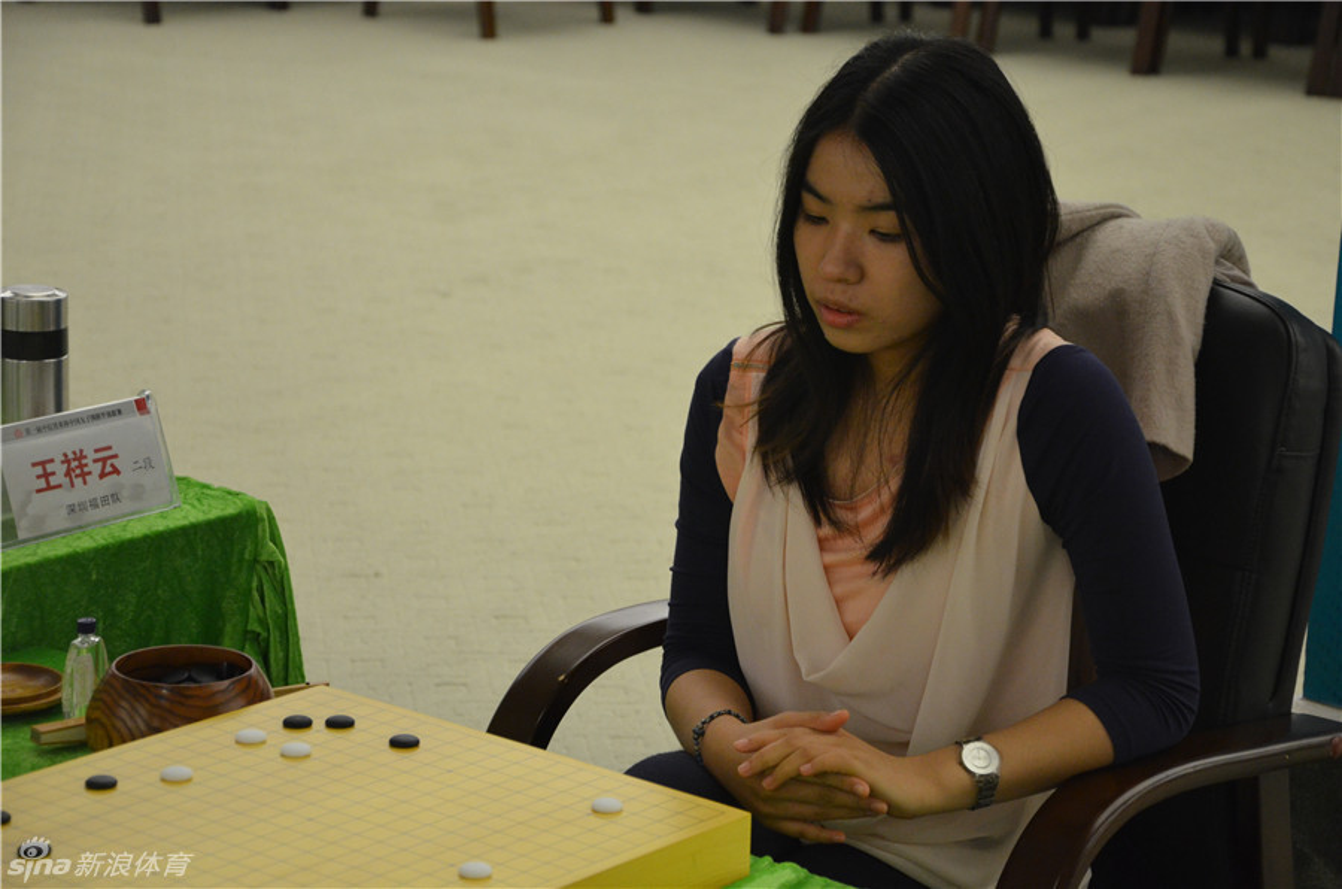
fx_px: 3683
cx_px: 671
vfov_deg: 13.8
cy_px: 444
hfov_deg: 20.7
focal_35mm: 99
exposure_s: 1/200
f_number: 5.3
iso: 2000
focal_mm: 66
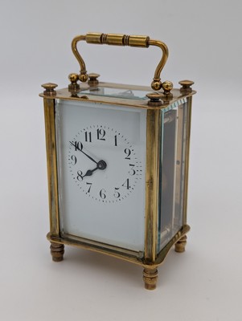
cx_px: 121
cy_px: 160
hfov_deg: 30.3
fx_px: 446
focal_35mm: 48
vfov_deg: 39.6
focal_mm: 6.81
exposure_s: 1/39.4
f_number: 1.85
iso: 51
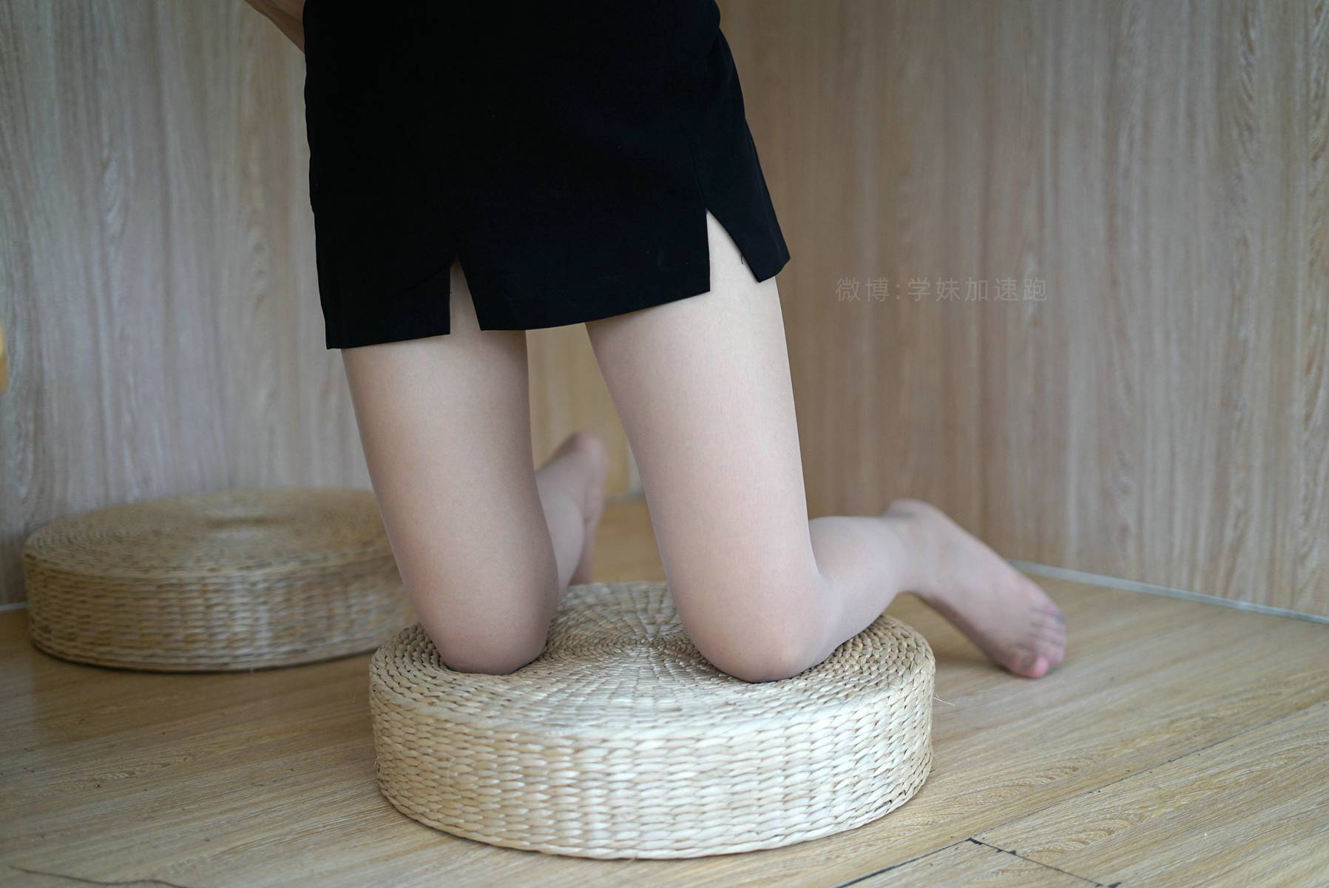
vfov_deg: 27.0
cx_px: 664
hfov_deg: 39.6
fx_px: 1847
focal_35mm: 50
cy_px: 444
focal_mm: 50
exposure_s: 1/1600
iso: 200
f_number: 1.8
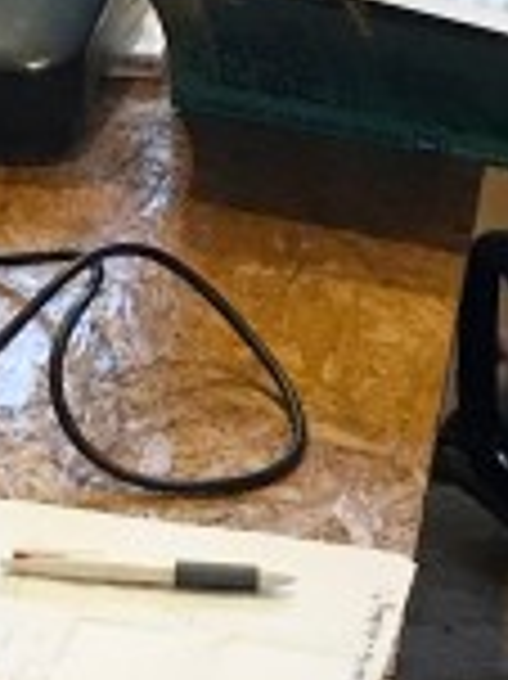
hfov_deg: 7.8
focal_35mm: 190
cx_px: -58
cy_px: -135
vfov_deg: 10.3
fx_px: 3723
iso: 100
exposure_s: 1/15
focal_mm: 3.99
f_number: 1.8
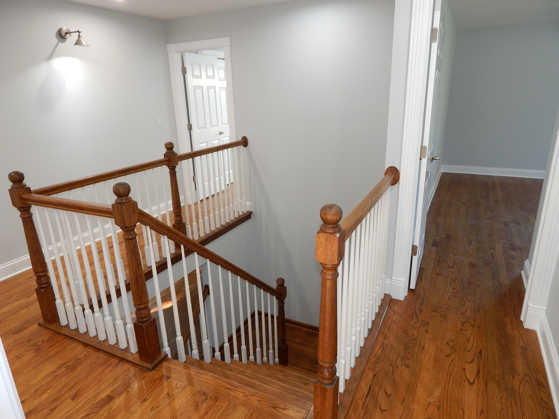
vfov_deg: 61.1
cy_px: 210
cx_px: 280
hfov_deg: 76.4
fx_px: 355
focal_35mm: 22
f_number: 3
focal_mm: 4
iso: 140
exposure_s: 1/30
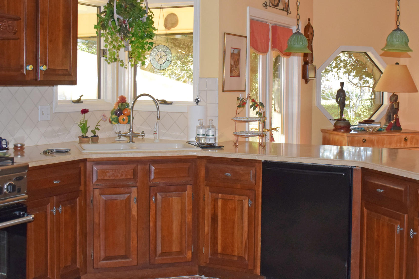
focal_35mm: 53
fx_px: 617
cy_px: 101
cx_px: 222
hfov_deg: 37.5
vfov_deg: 25.4
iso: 1100
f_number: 3.5
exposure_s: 1/60
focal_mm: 20
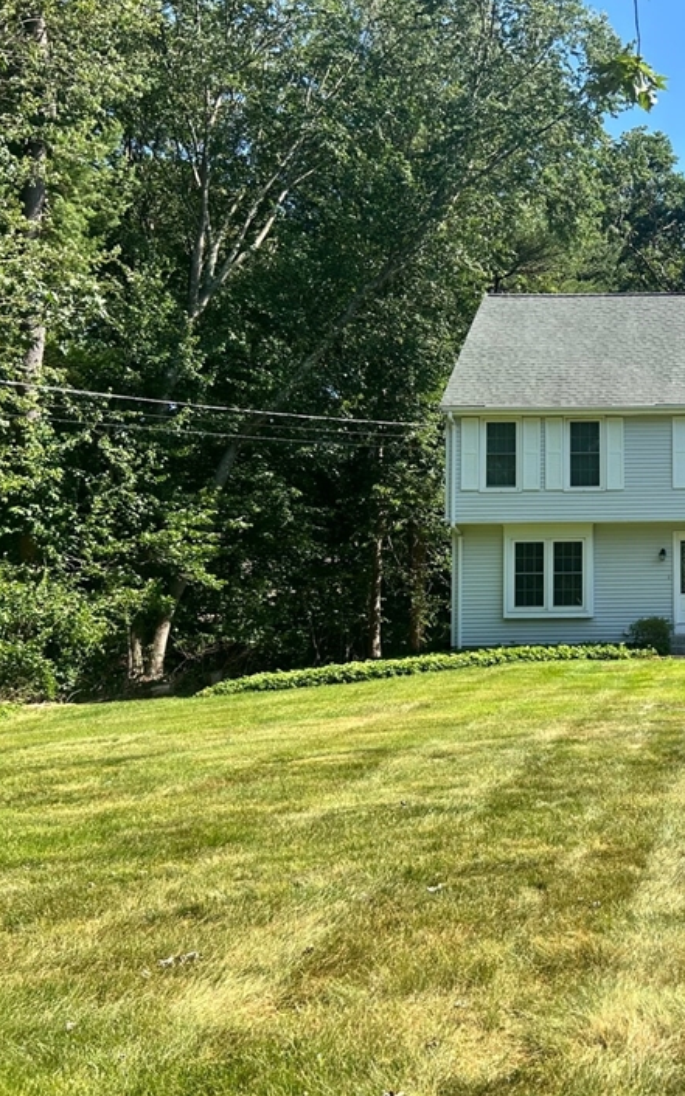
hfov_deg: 29.2
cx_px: 738
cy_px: 512
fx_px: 1195
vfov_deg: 49.3
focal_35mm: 40
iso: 50
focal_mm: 5.7
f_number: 1.5
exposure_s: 1/1511
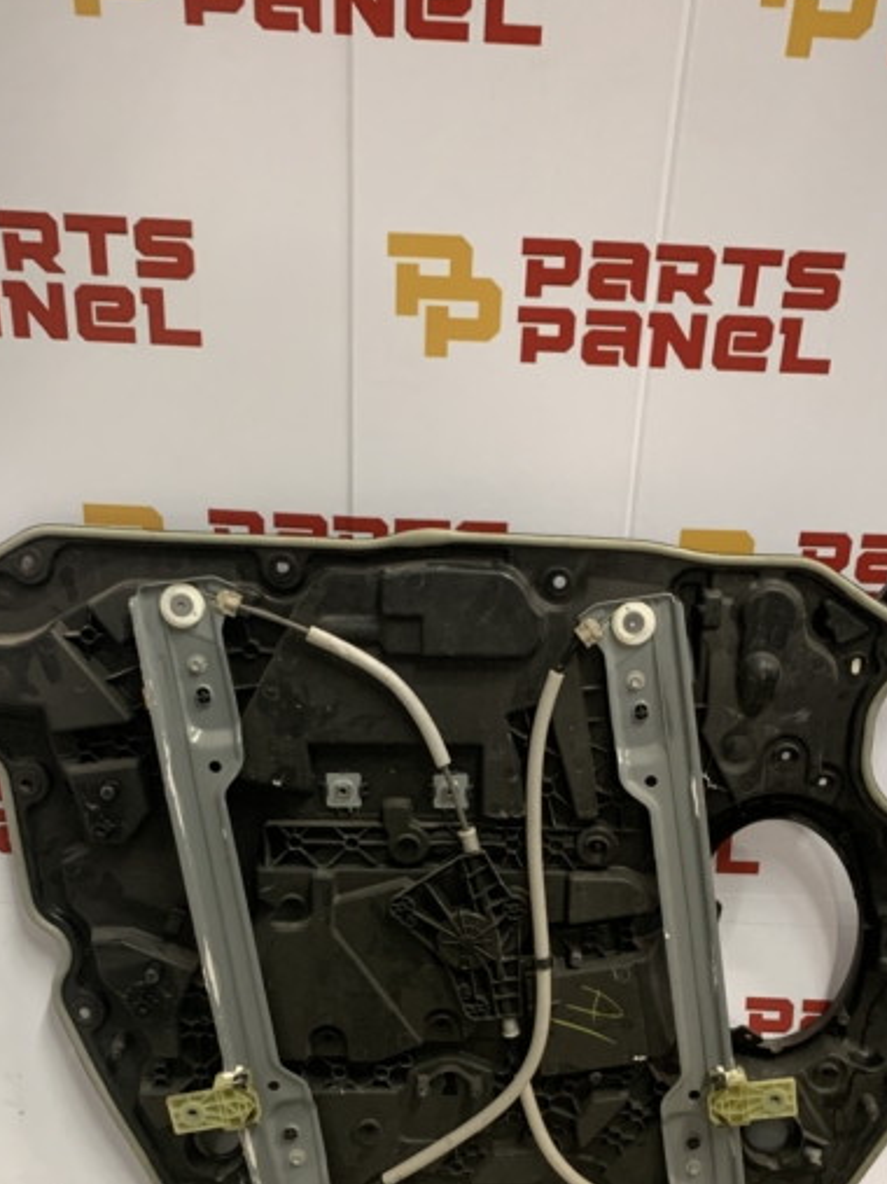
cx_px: 486
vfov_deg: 45.0
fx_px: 1401
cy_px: 810
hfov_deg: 35.1
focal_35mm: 41
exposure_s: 1/40
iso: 400
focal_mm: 4.25
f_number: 1.8
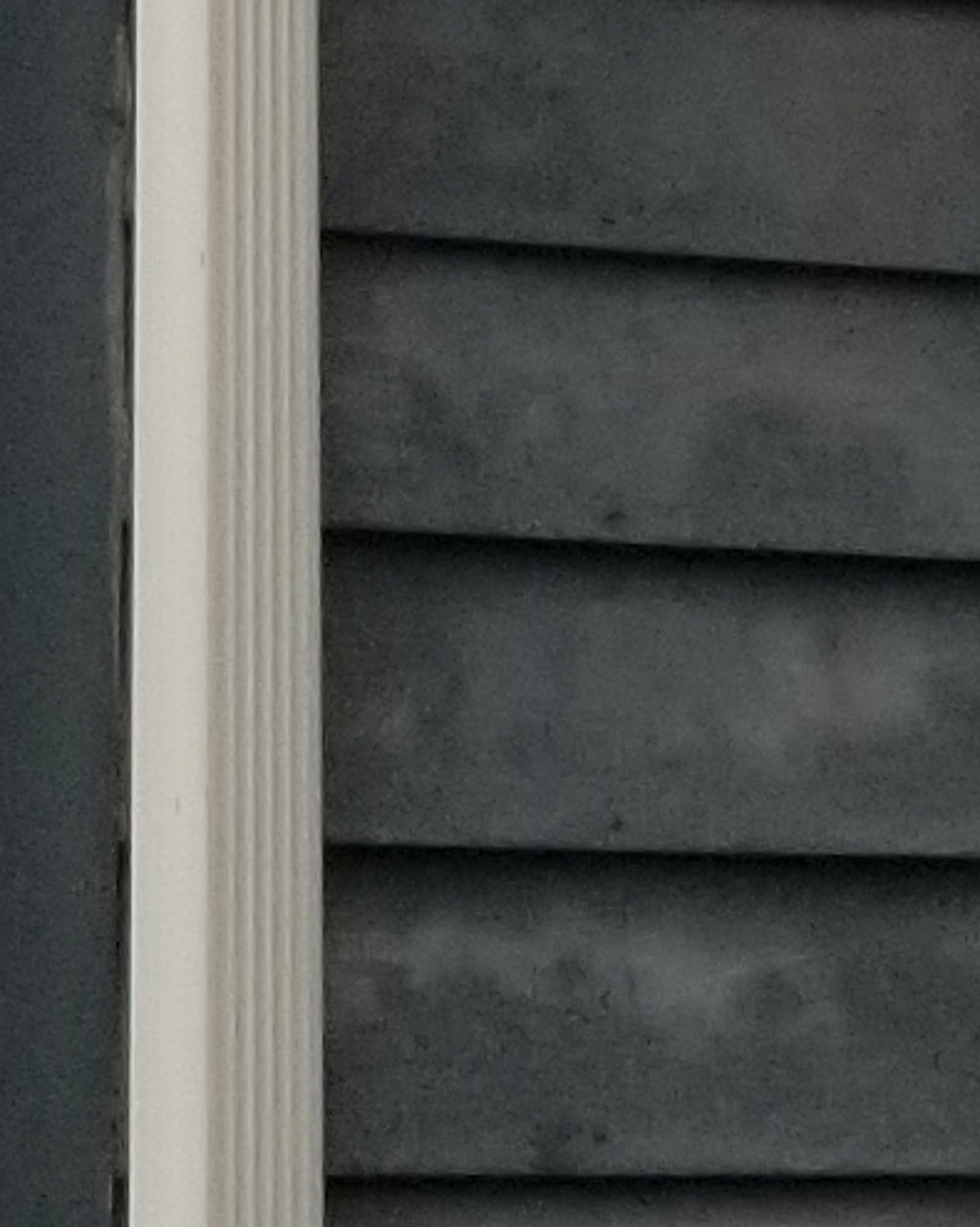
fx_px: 7507
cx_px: 40
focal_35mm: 207
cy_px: -2956
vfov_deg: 7.6
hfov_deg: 7.4
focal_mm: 4.25
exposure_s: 1/1376
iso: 50
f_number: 1.7
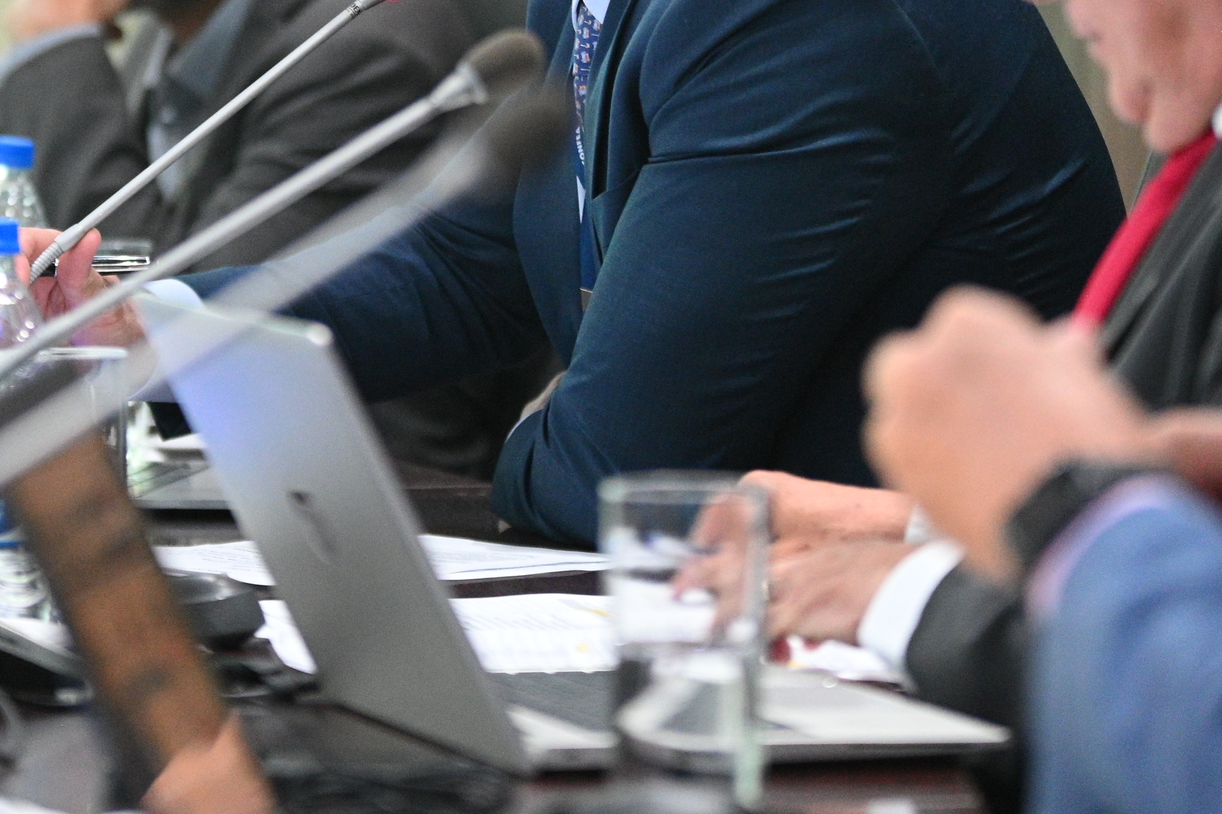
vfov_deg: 5.7
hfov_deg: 8.5
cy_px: -61
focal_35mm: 242
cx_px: 419
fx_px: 8212
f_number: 2.8
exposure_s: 1/160
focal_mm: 112
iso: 5000
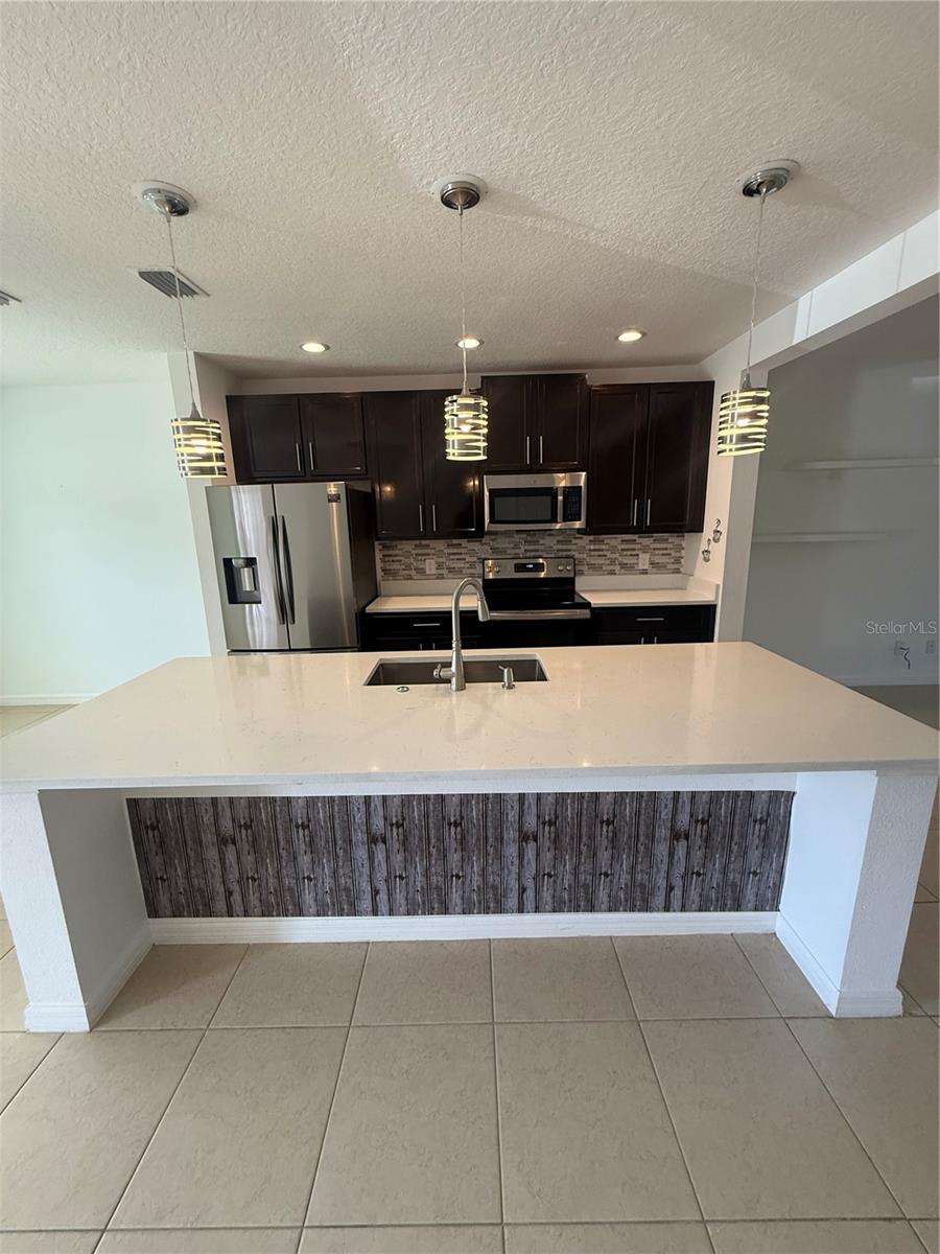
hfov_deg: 85.7
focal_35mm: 14
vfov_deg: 102.1
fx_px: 507
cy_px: 627
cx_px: 470
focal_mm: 2.22
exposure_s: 1/120
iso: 320
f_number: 2.2
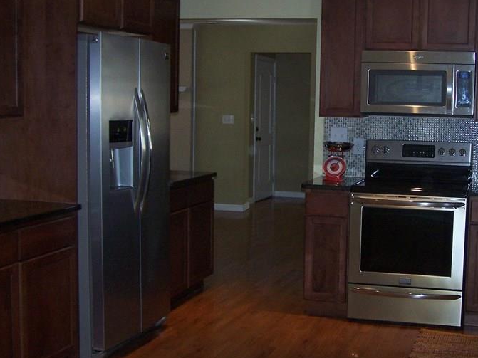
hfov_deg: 32.9
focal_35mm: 58
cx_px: 326
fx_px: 801
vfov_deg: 25.2
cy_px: 179
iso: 140
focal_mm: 6.3
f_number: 2.8
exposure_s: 1/60
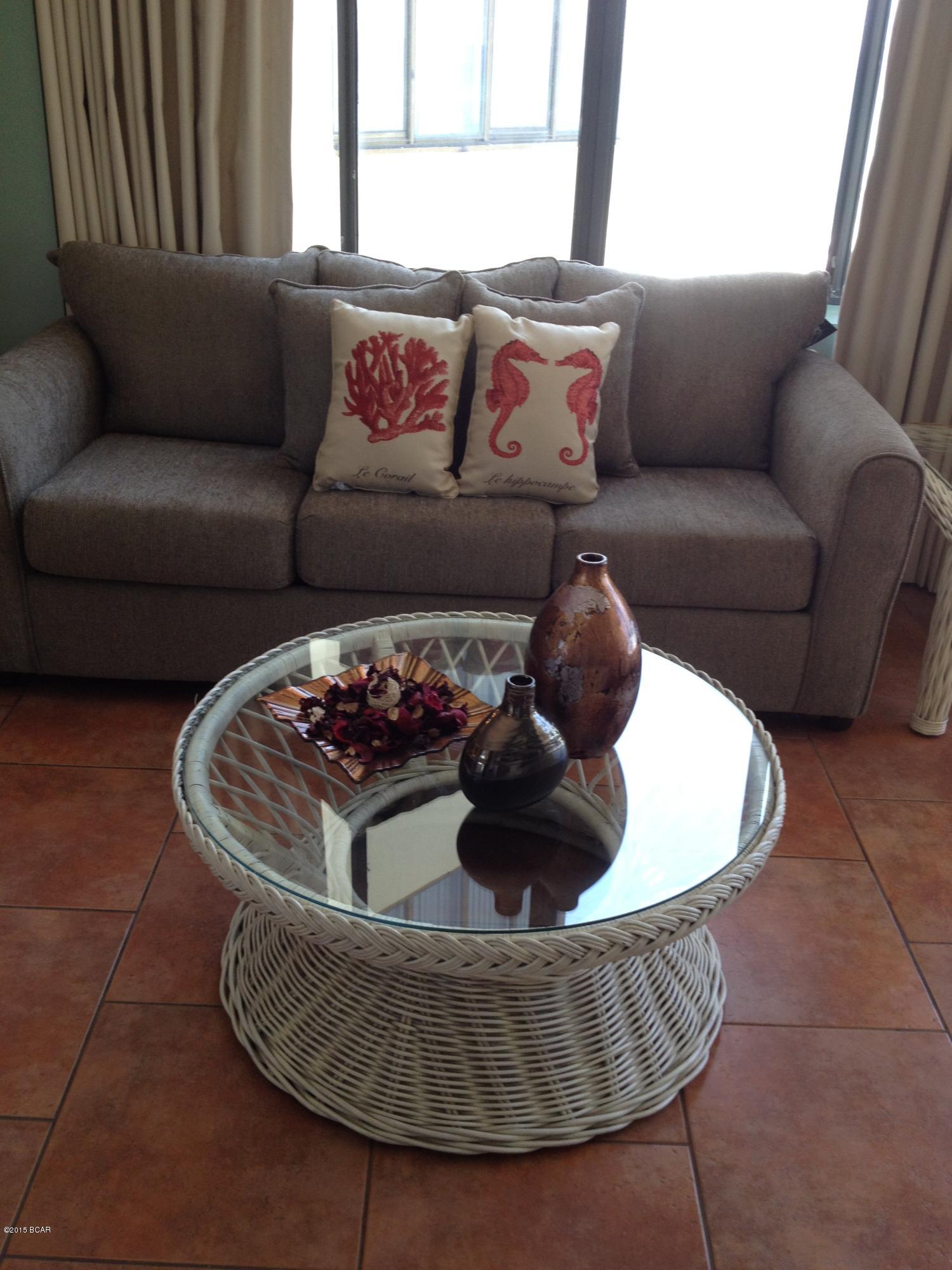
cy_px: 635
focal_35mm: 35
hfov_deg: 40.7
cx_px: 476
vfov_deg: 52.6
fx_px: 1283
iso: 50
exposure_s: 1/60
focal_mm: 4.28
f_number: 2.4
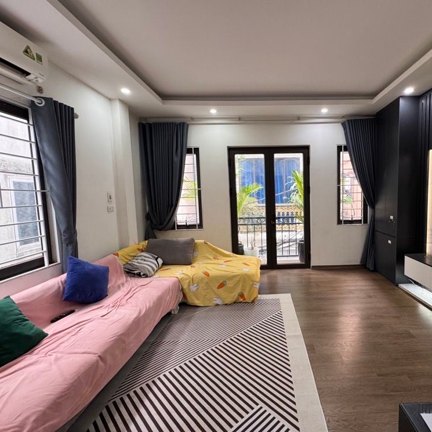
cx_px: 272
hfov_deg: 82.3
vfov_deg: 84.0
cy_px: 213
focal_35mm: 17
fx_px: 240
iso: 250
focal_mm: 2.22
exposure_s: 1/120
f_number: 2.2
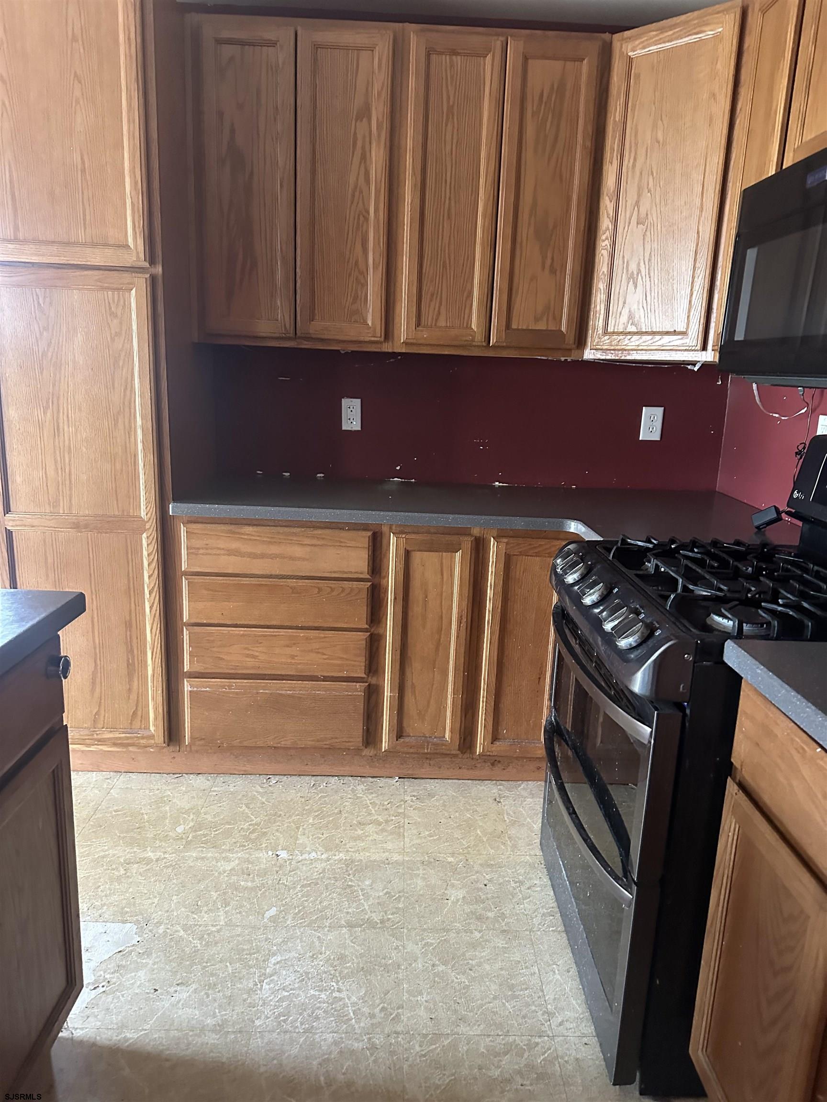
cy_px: 551
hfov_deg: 56.8
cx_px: 414
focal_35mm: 24
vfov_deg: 71.6
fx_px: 765
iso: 1000
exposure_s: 1/47
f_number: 1.78
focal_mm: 6.86
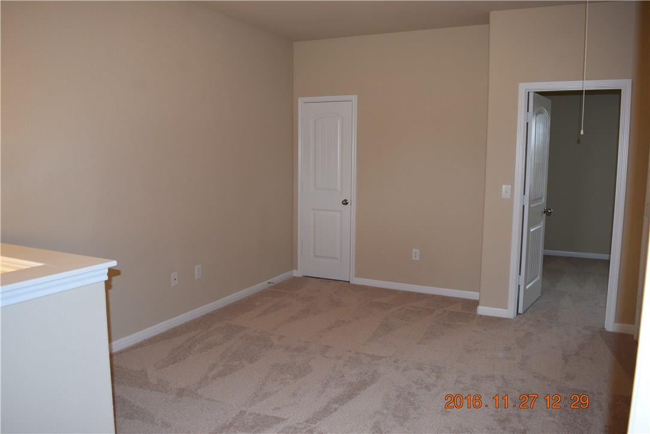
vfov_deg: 47.9
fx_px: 487
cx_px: 325
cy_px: 217
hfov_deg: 67.4
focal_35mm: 27
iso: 800
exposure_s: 1/80
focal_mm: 18
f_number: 4.5
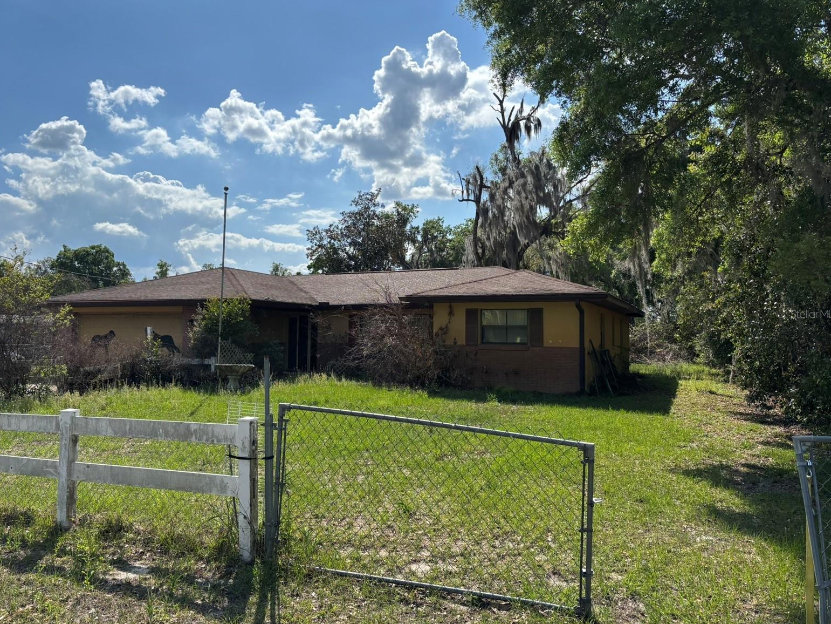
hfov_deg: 65.3
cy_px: 314
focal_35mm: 27
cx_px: 410
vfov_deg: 51.4
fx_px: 648
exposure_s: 1/5076
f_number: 1.6
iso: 50
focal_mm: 5.96
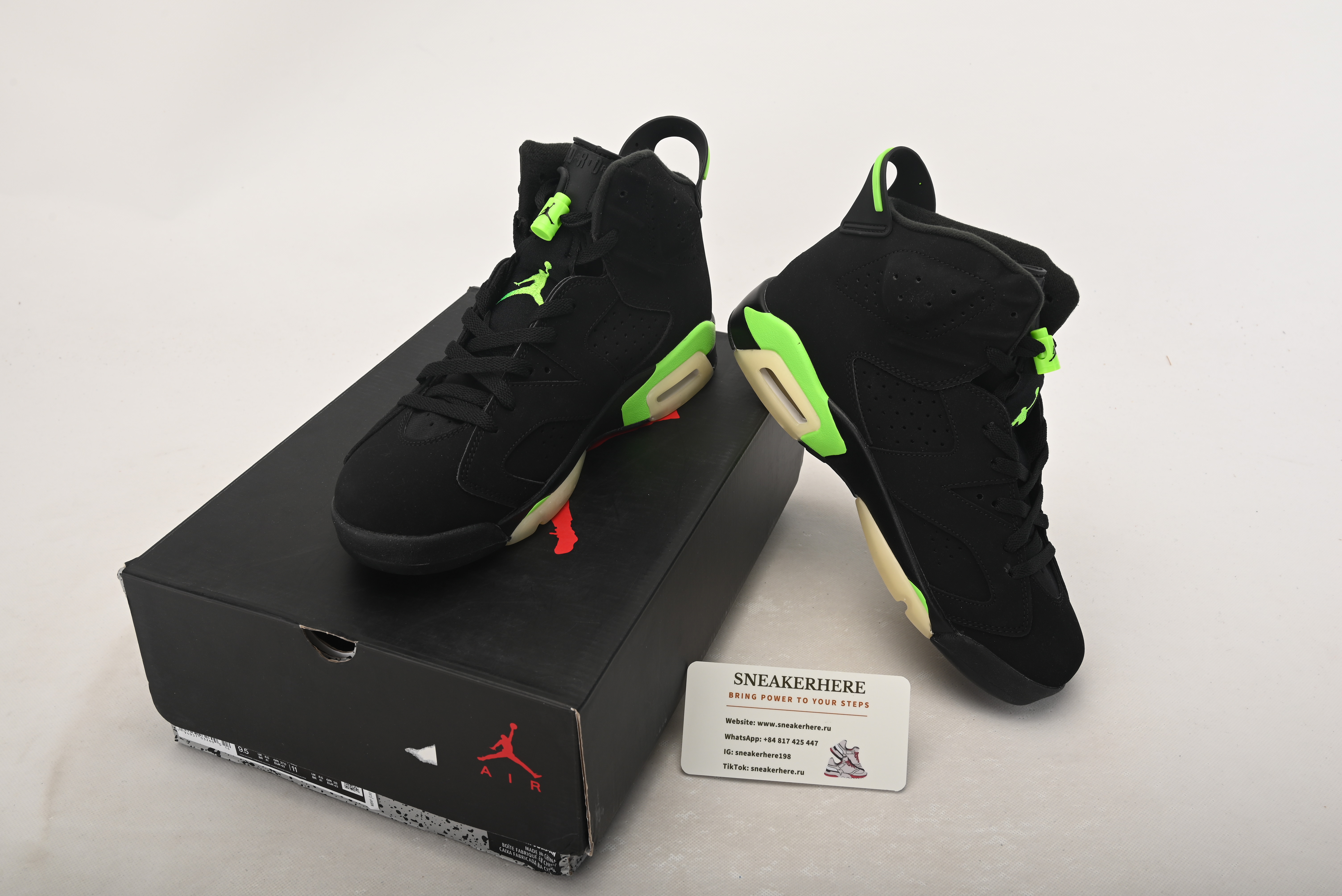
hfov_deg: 60.3
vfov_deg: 42.4
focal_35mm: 31
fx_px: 1156
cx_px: 671
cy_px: 448
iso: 100
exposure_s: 1/200
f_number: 11
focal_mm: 31
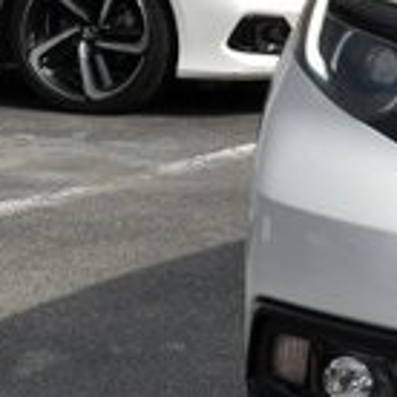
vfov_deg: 6.7
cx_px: 900
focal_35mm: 260
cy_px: 99
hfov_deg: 6.5
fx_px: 3374
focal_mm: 44
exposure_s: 1/500
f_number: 11
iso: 200
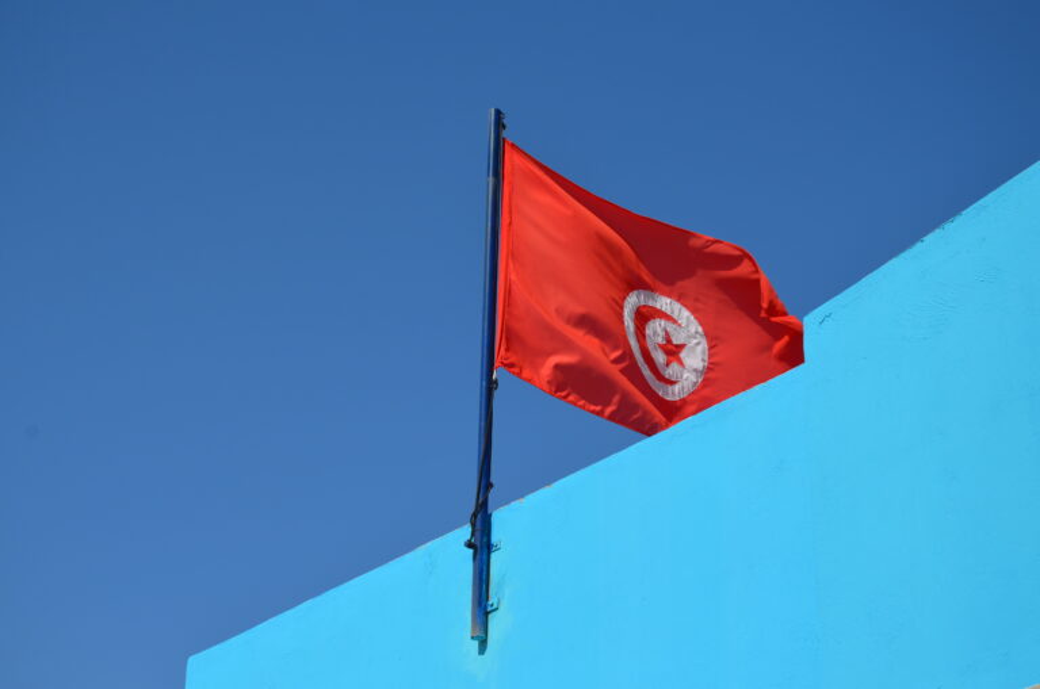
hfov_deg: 23.4
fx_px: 2509
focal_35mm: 87
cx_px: 520
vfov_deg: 15.6
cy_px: 344
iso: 200
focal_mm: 58
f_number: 8
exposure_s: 1/1000
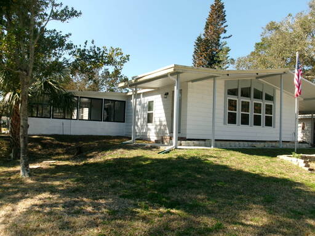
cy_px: 118
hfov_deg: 51.4
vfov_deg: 39.7
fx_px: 328
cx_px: 158
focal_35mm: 36
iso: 100
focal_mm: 6.4
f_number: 11.8
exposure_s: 1/52
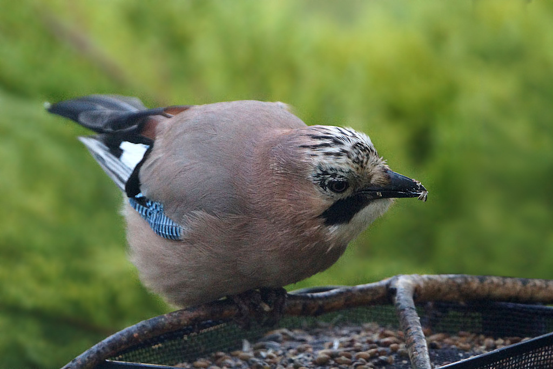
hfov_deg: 3.4
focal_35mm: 600
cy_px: 184
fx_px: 9217
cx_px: 276
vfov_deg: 2.3
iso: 1600
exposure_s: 1/400
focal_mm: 400
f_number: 5.6
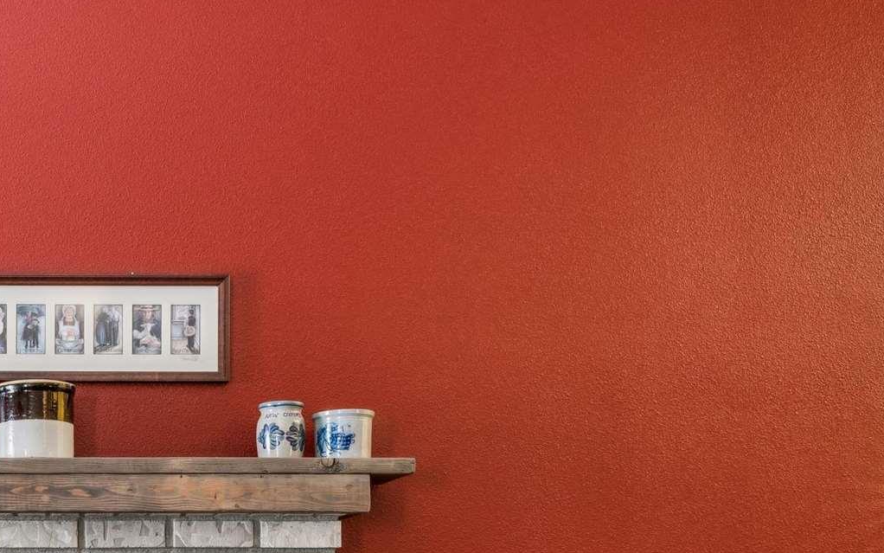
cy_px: 630
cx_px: -20
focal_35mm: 50
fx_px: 1203
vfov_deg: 24.0
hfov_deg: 36.0
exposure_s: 1/2.5
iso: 400
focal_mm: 16.3
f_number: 13
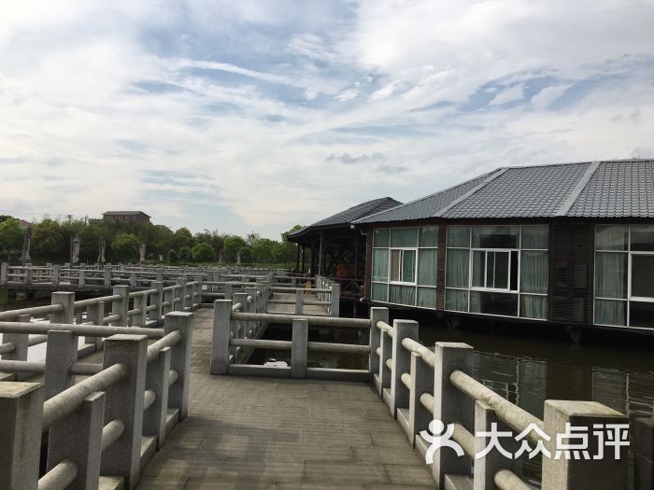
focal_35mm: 29
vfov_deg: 48.2
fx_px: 548
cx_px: 327
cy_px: 245
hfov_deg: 61.7
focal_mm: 4.15
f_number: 2.2
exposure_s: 1/1789
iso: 25
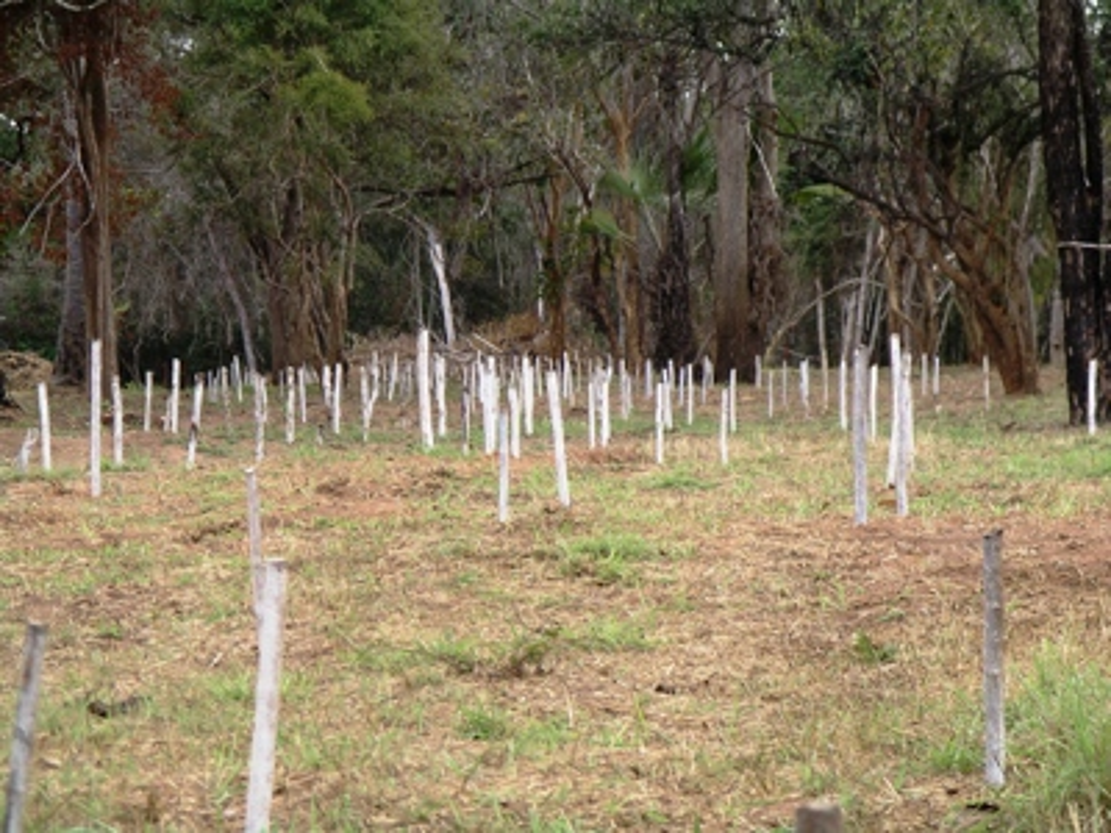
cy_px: 416
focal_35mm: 187
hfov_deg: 10.6
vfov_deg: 7.9
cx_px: 556
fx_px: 6002
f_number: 4.6
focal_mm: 39
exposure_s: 1/199
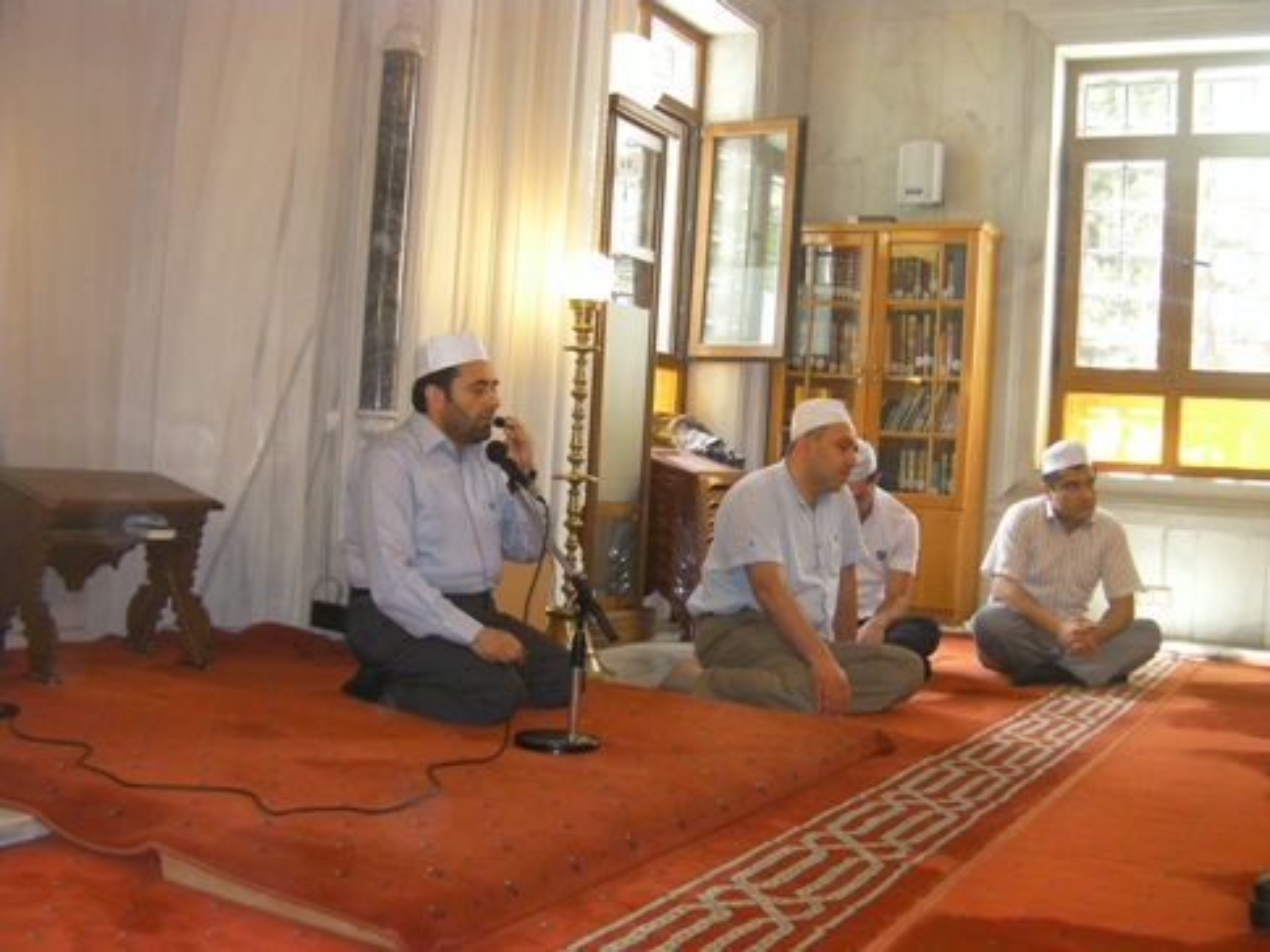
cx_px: 635
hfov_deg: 49.0
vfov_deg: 37.7
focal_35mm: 38
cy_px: 476
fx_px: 1394
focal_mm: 6.8
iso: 358
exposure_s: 1/30
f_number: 3.5
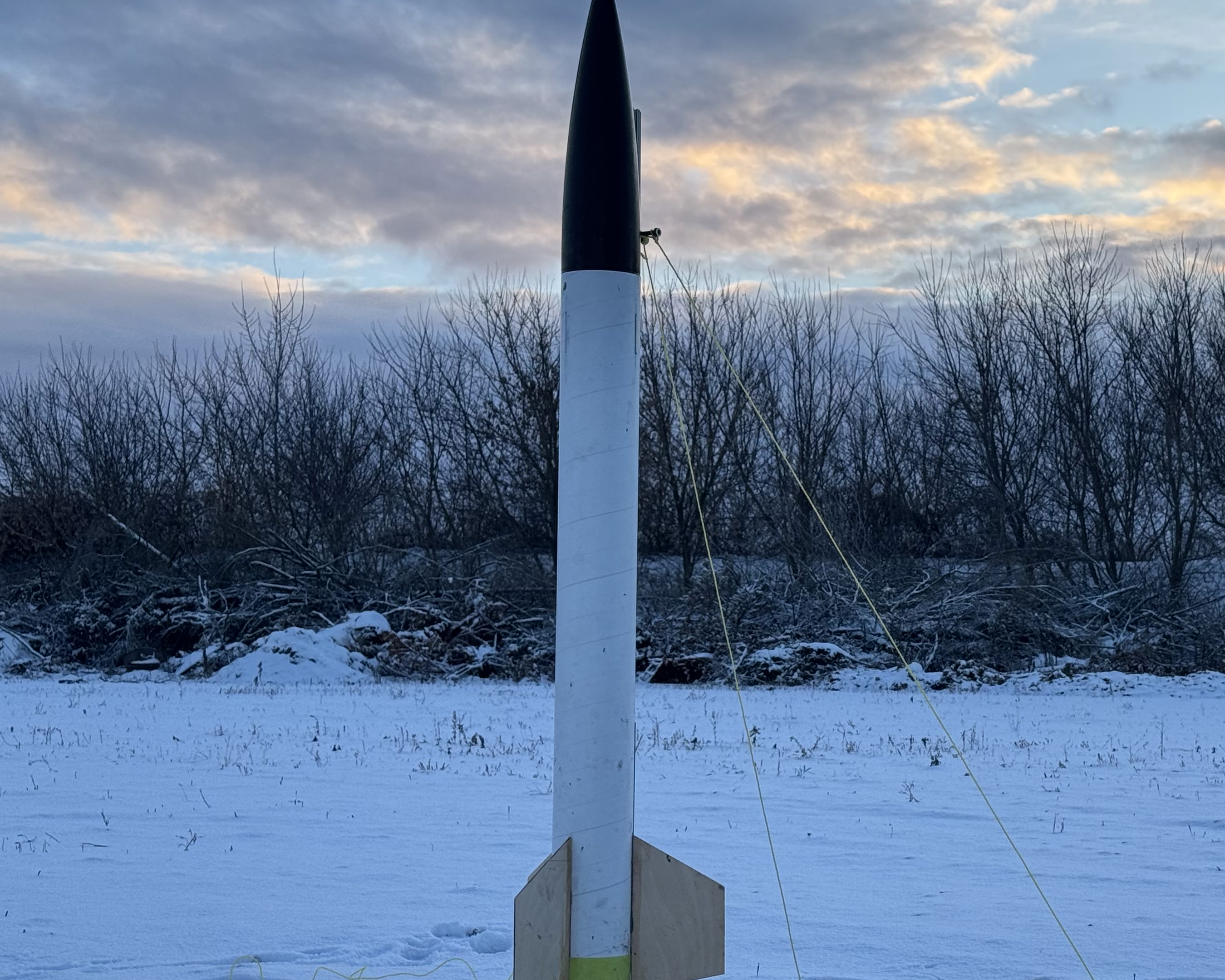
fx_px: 2538
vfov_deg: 21.8
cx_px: 857
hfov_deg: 26.9
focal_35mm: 70
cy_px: 601
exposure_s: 1/865
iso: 64
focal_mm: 6.76
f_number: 1.78
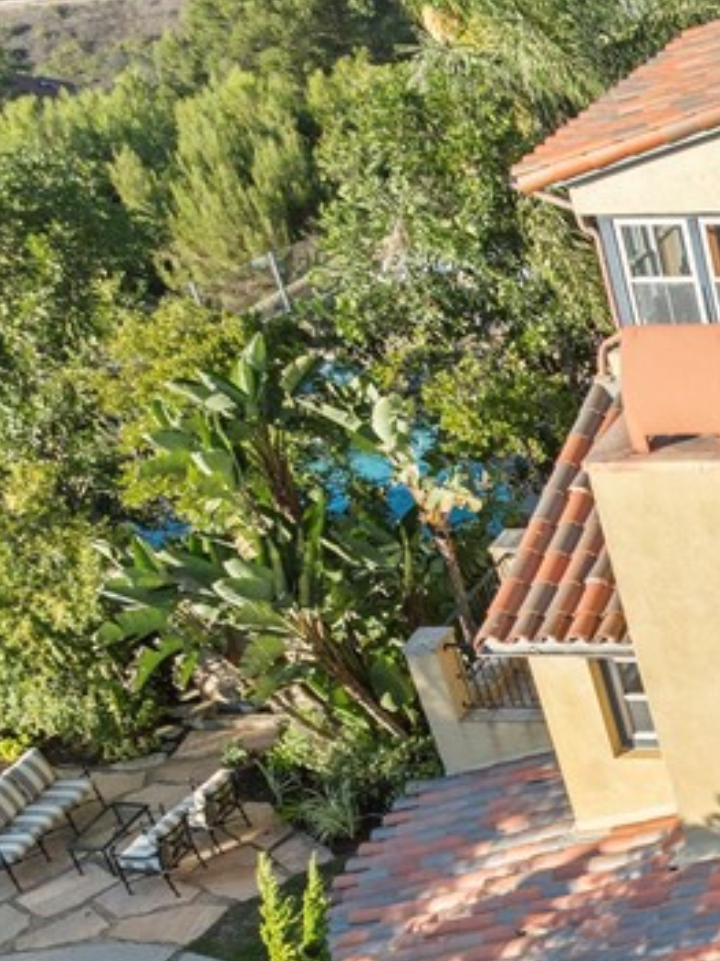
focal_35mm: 70
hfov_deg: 16.6
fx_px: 1942
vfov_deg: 26.6
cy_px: 914
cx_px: 1388
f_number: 2.8
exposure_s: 1/120
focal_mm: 12.3
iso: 140
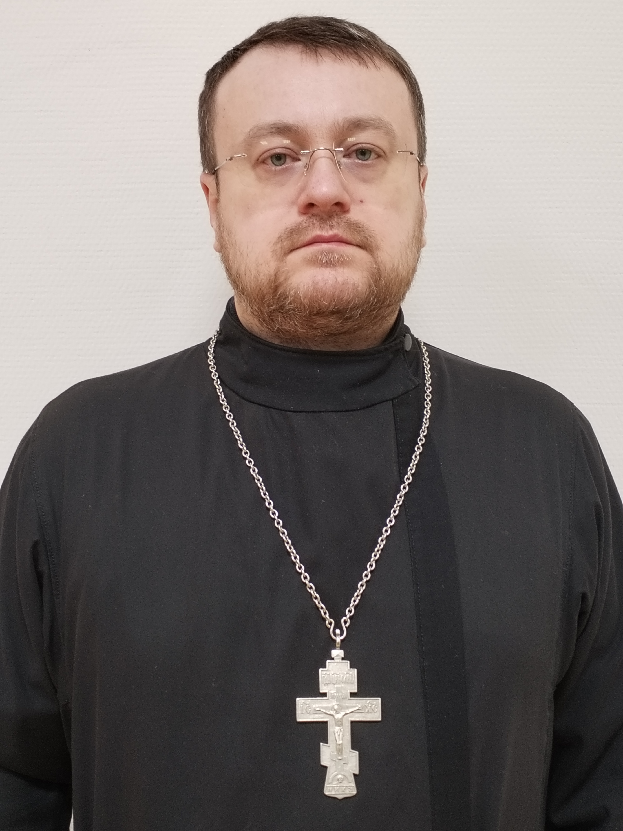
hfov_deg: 28.0
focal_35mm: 52
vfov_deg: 36.8
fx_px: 1248
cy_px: 416
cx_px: 312
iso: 379
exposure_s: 1/33.3
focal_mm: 4.75
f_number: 1.8
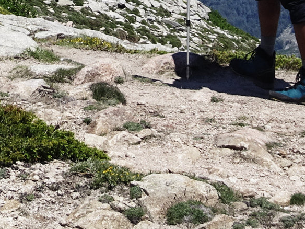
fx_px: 2247
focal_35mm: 255
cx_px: -48
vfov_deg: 5.8
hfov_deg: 7.7
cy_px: -121
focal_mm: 10.6
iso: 80
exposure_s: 1/800
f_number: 4.5
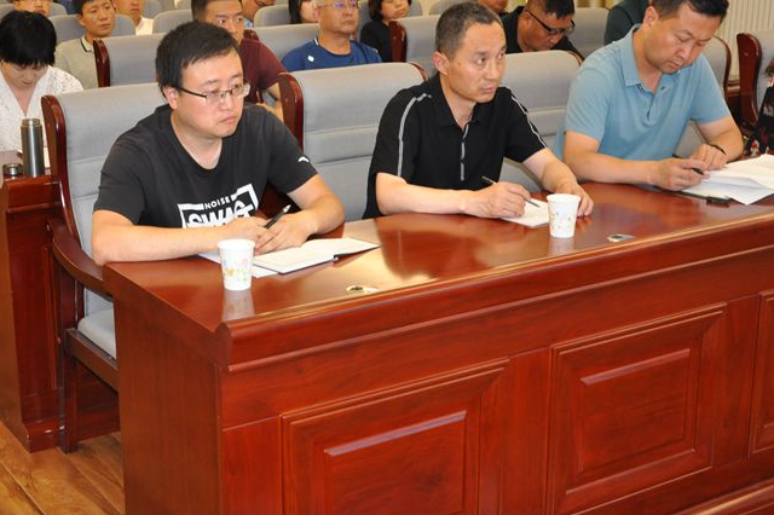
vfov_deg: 25.6
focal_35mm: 53
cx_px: 307
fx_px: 1132
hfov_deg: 37.6
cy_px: 216
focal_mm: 25
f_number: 4
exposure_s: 1/60
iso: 800
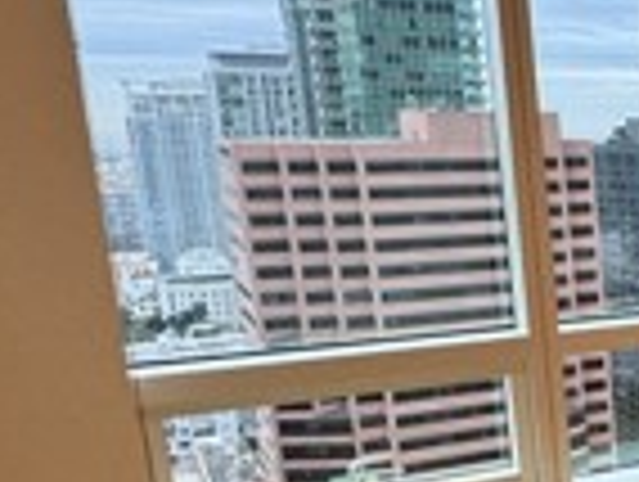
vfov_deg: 23.2
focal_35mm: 63
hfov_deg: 21.8
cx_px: 1098
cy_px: 351
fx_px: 1165
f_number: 2.2
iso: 160
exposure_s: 1/120
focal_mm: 2.22
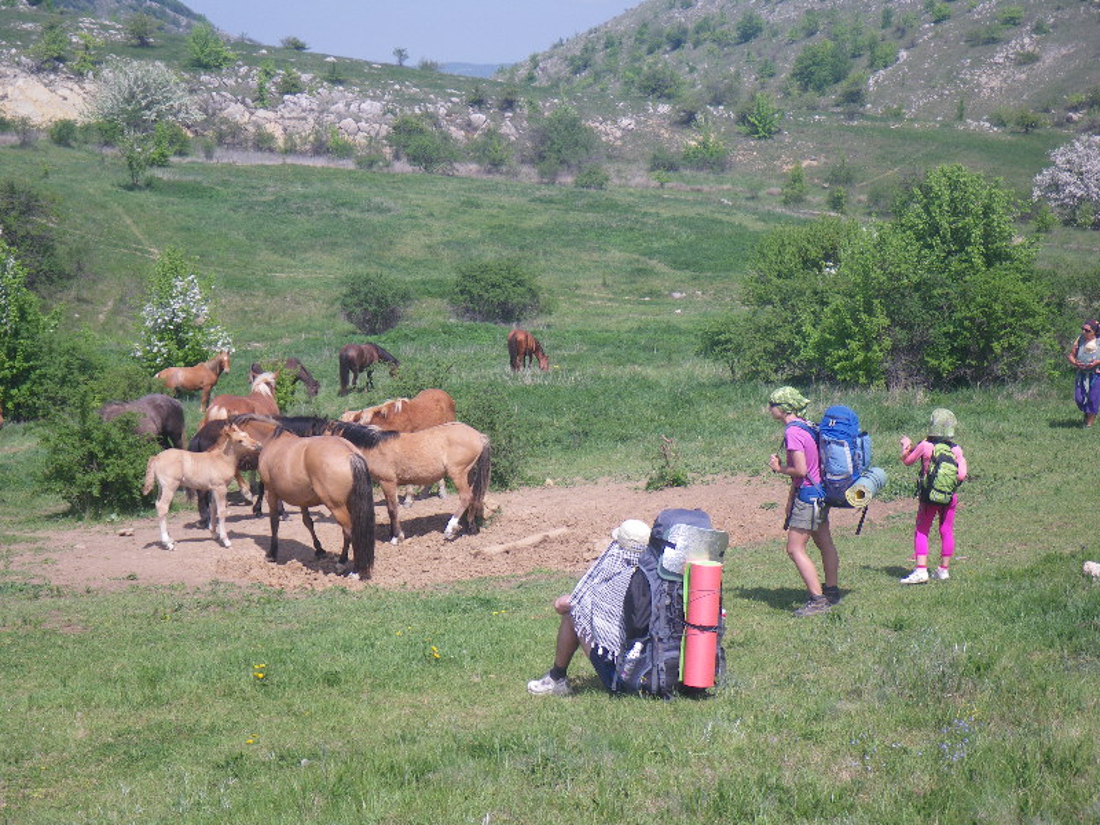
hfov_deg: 31.2
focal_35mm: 62
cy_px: 412
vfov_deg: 23.7
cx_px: 550
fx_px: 1970
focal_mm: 11.1
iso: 50
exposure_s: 1/250
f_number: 4.6
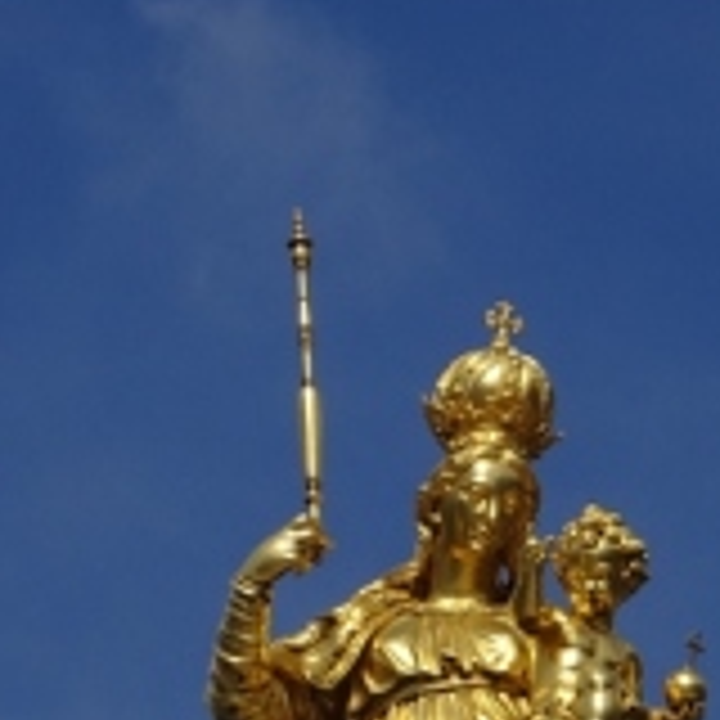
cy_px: 704
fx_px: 15578
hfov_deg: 2.6
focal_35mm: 662
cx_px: 328
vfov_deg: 2.6
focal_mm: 40.86
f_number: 6.3
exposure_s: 1/1000
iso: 80
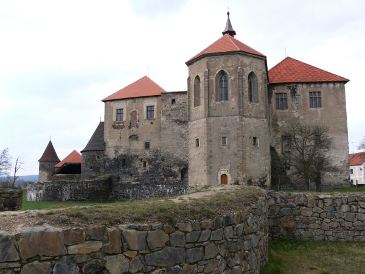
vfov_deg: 40.7
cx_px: 182
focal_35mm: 35
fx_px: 369
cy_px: 137
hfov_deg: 52.6
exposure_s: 1/320
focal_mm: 7.4
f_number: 5.6
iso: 200
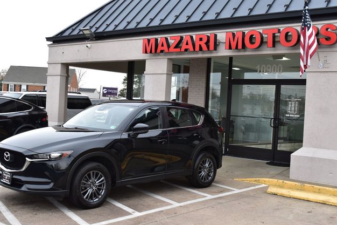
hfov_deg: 41.5
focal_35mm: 48
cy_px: 113
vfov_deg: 28.3
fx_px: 445
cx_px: 171
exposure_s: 1/80
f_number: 8
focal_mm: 31
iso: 400
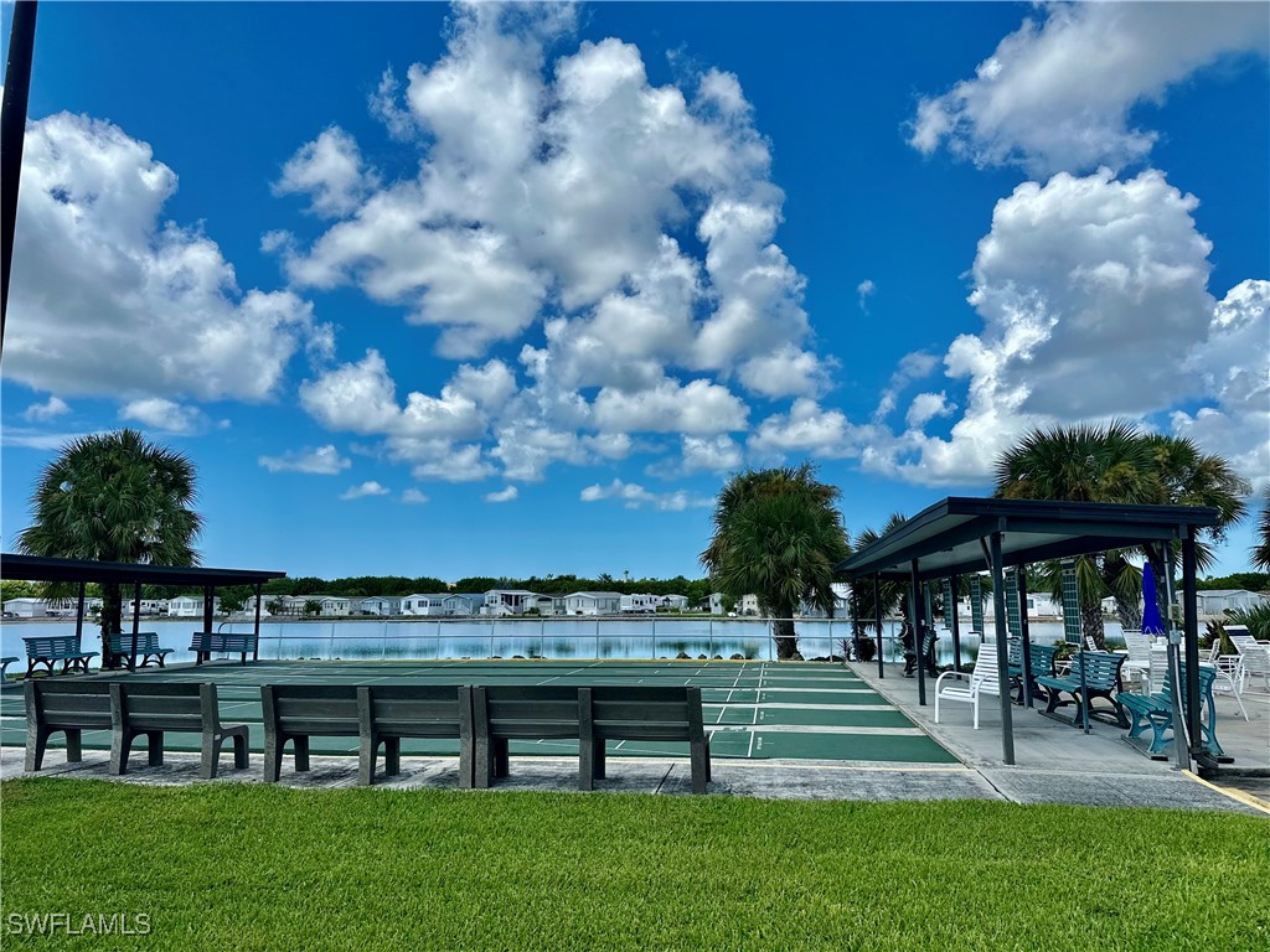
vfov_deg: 56.8
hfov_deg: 71.6
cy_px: 476
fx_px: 881
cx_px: 635
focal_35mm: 24
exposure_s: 1/8197
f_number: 1.78
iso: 80
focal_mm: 6.86
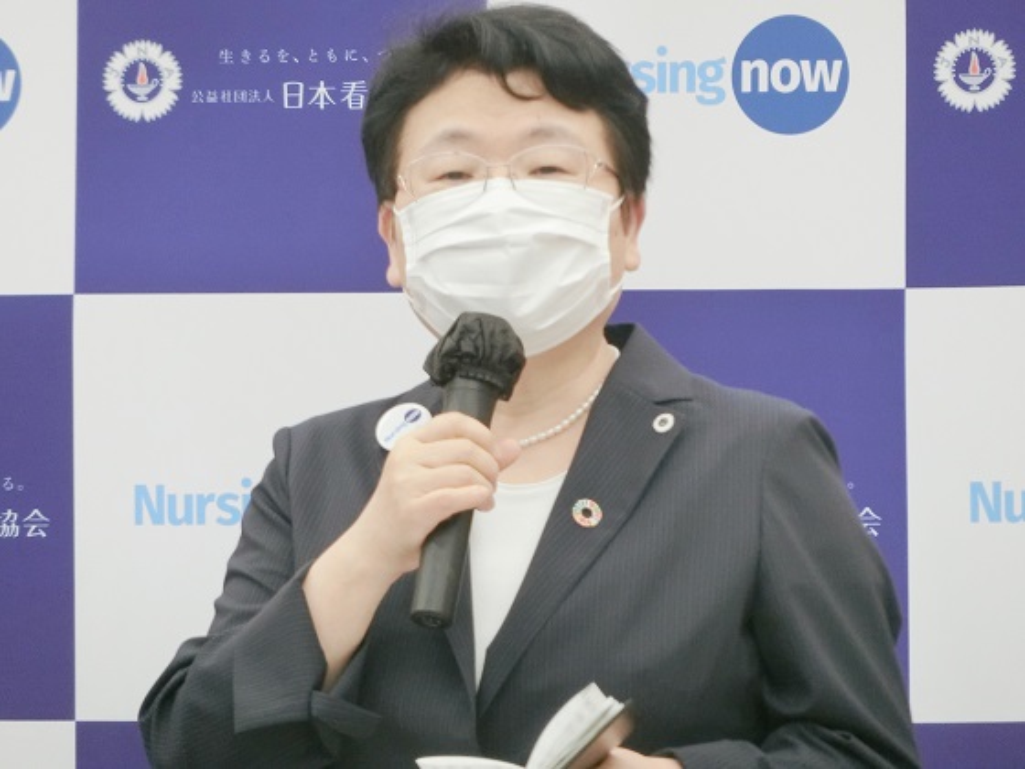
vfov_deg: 3.8
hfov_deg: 5.0
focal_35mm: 393
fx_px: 11637
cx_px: 512
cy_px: 384
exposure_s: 1/40
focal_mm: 70.1
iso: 400
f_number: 5.7
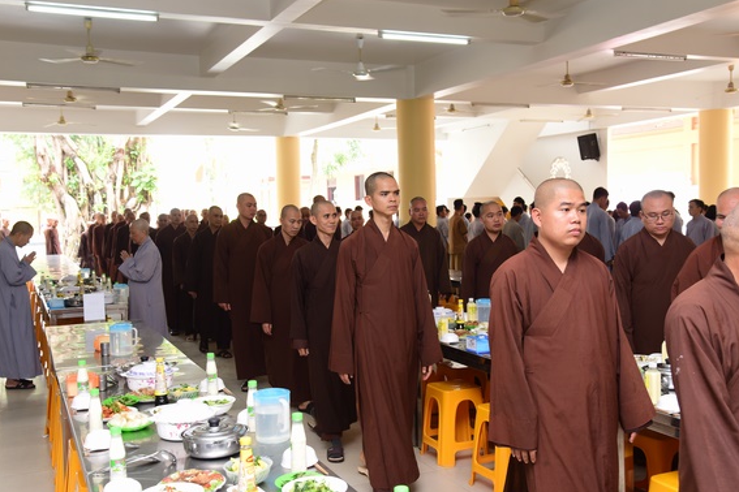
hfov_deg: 49.6
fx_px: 801
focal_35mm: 39
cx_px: 377
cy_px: 249
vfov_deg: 34.2
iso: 640
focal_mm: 34
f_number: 5.6
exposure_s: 1/60
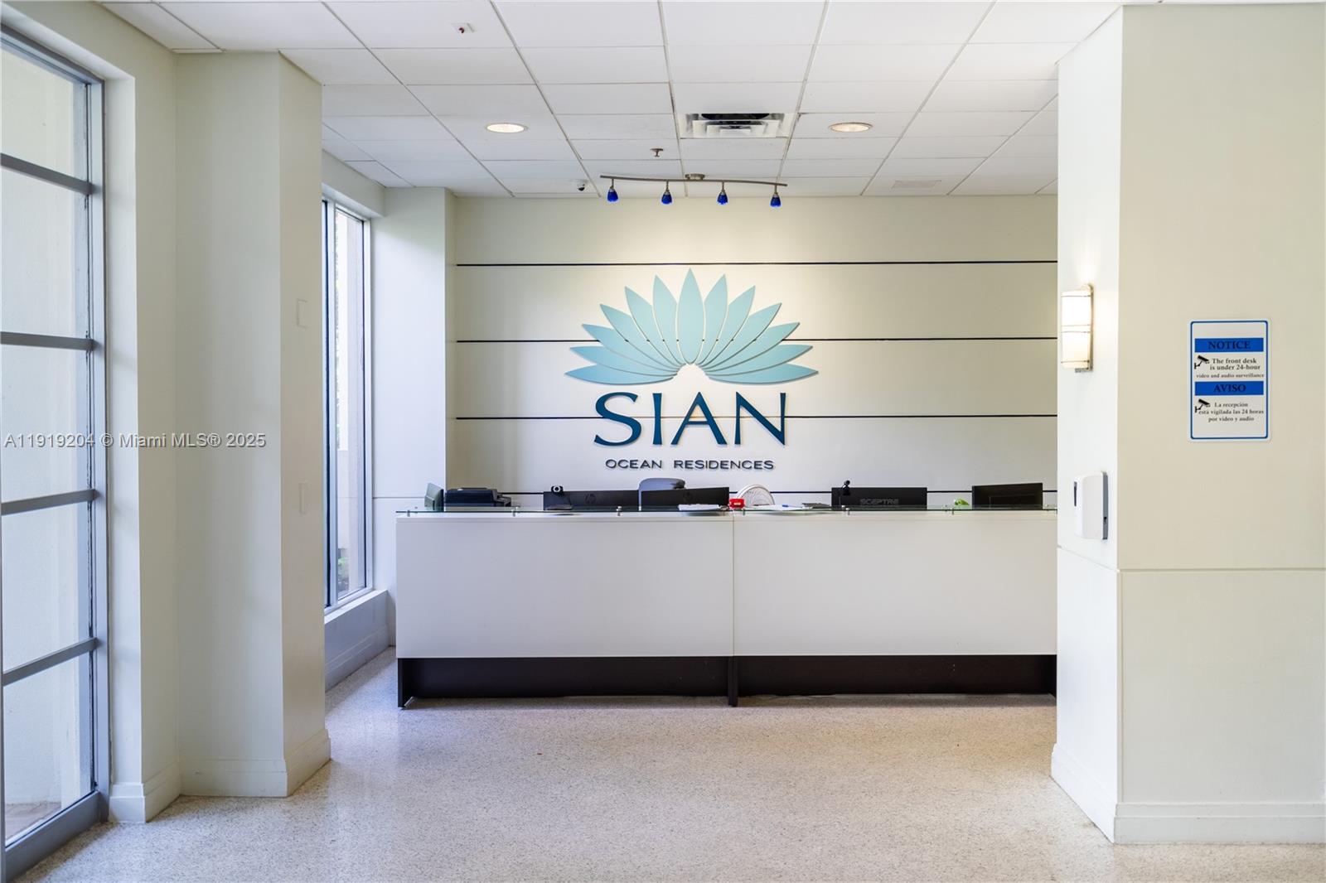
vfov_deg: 40.0
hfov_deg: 57.2
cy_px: 442
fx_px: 1215
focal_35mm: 33
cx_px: 663
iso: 800
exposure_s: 1/250
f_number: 7.1
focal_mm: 33
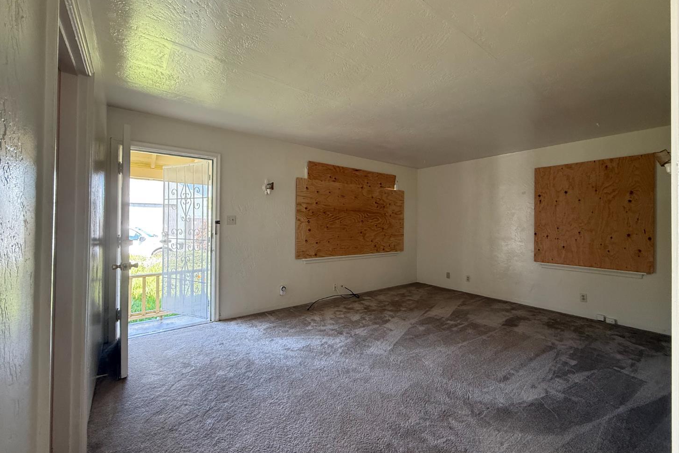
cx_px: 346
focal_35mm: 15
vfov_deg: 77.3
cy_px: 221
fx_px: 283
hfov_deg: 100.4
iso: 400
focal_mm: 2.22
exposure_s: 1/99
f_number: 2.2
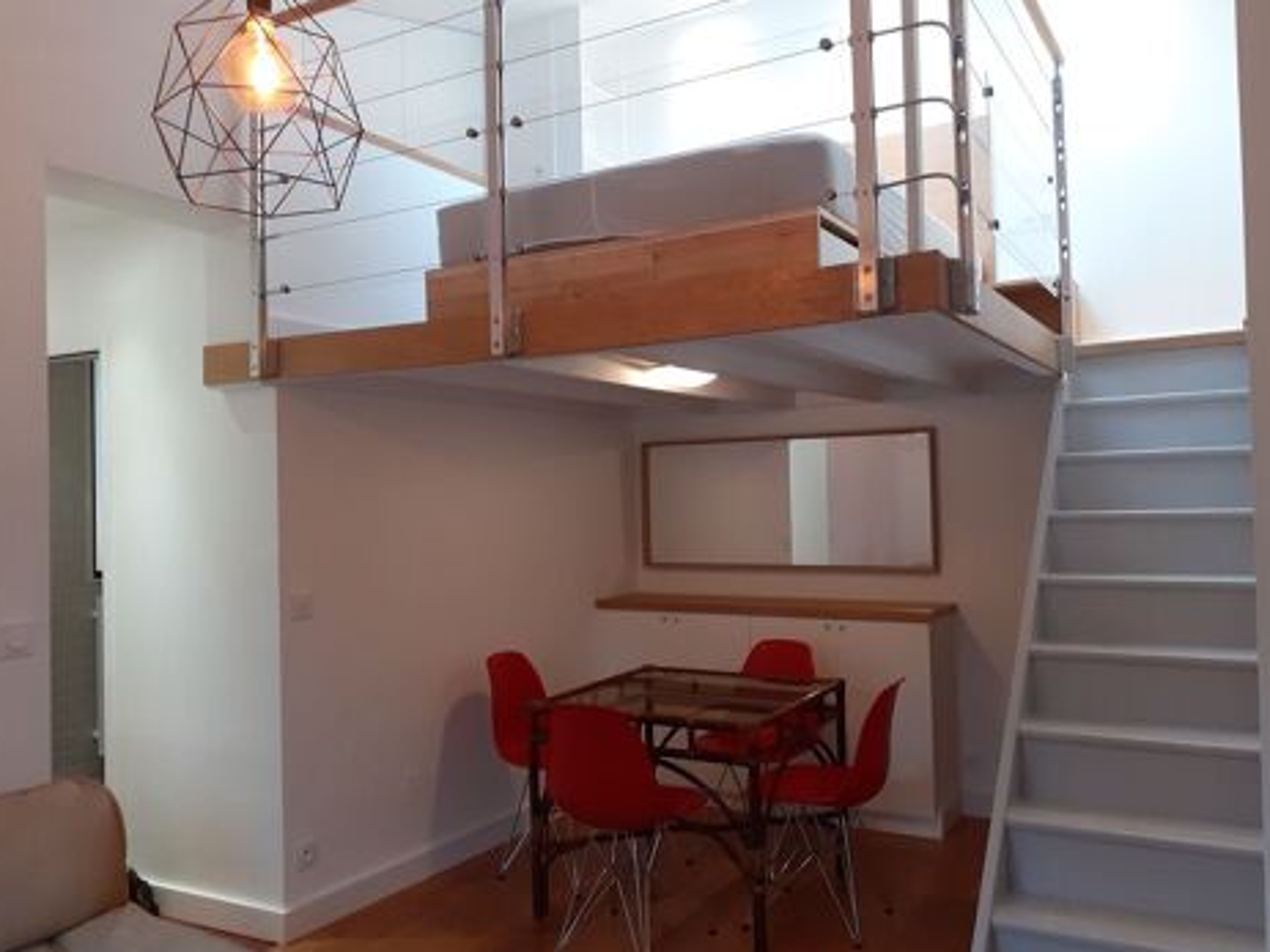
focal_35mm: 28
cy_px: 488
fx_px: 1027
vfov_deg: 49.7
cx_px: 642
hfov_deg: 63.5
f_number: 1.9
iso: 160
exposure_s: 1/50
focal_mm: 3.6
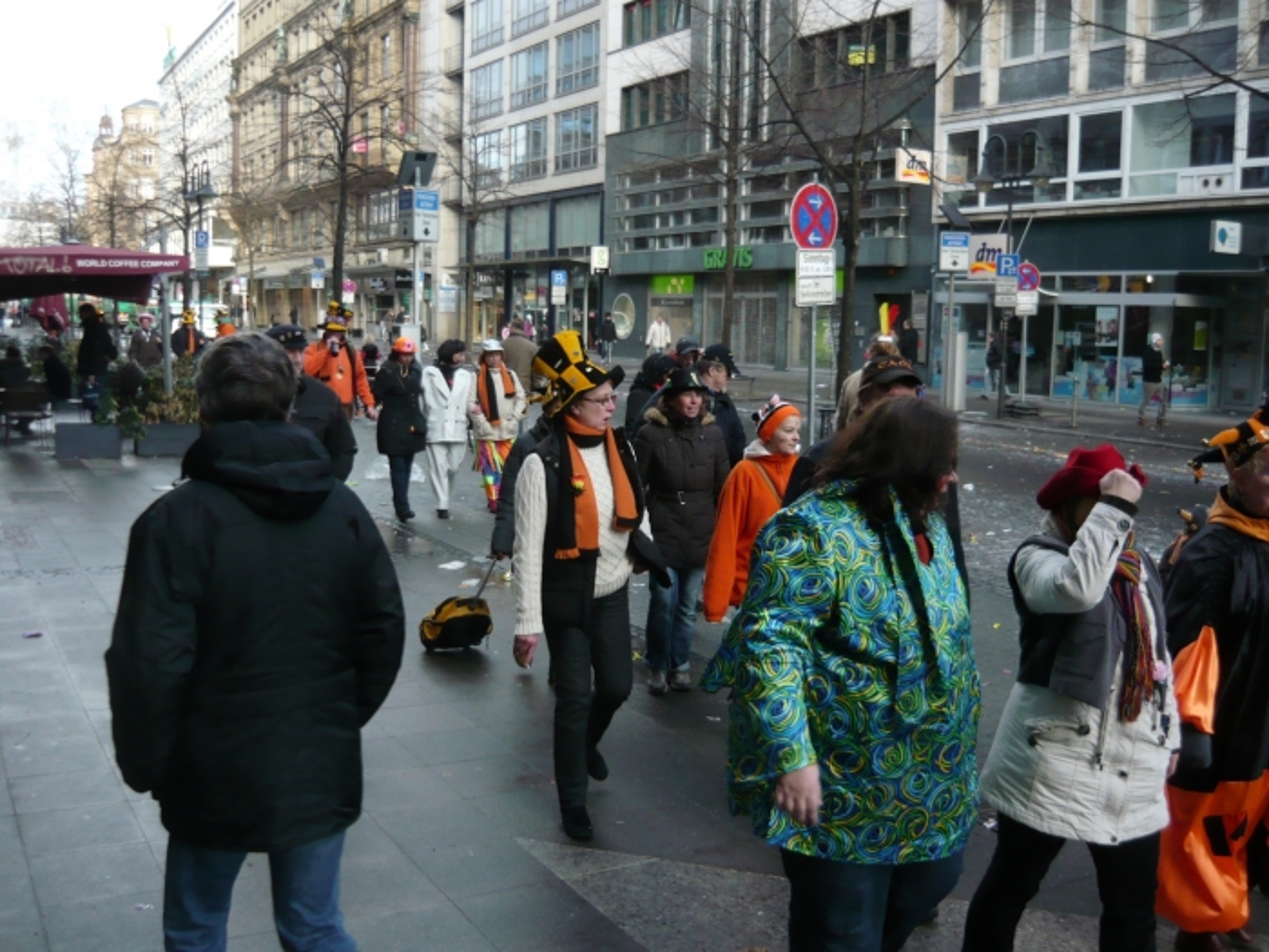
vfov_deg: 42.9
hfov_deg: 55.4
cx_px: 634
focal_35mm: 33
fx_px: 1210
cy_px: 476
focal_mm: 5.5
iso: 200
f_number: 2.8
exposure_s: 1/250
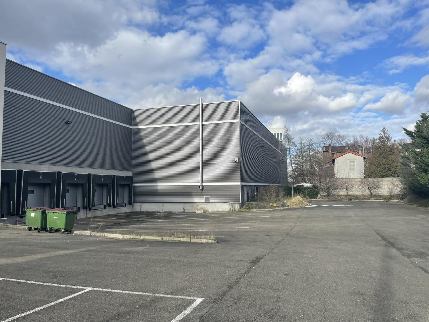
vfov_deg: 53.1
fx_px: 322
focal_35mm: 26
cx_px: 214
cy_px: 161
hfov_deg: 67.3
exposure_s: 1/3125
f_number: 1.6
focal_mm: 4.2
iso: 32
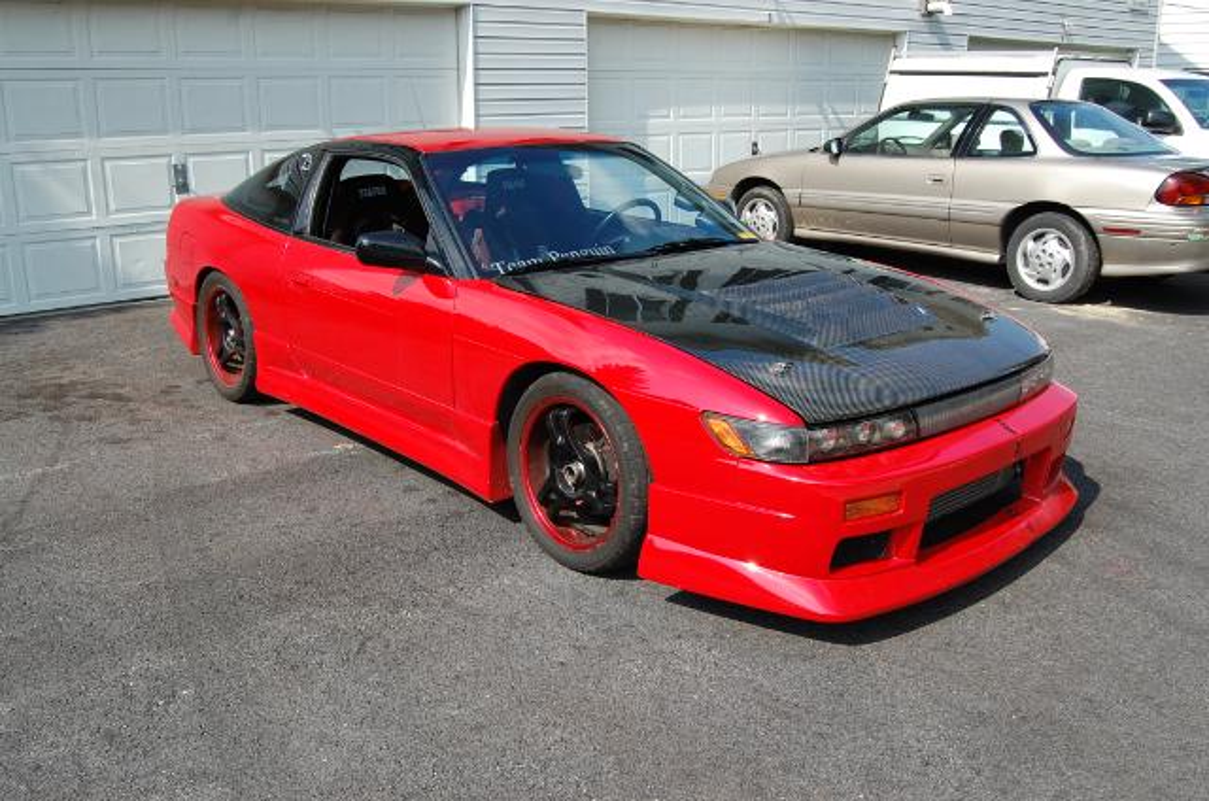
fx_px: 1106
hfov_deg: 57.3
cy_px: 400
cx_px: 604
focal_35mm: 33
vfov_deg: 39.8
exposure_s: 1/250
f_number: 8
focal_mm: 22
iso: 200
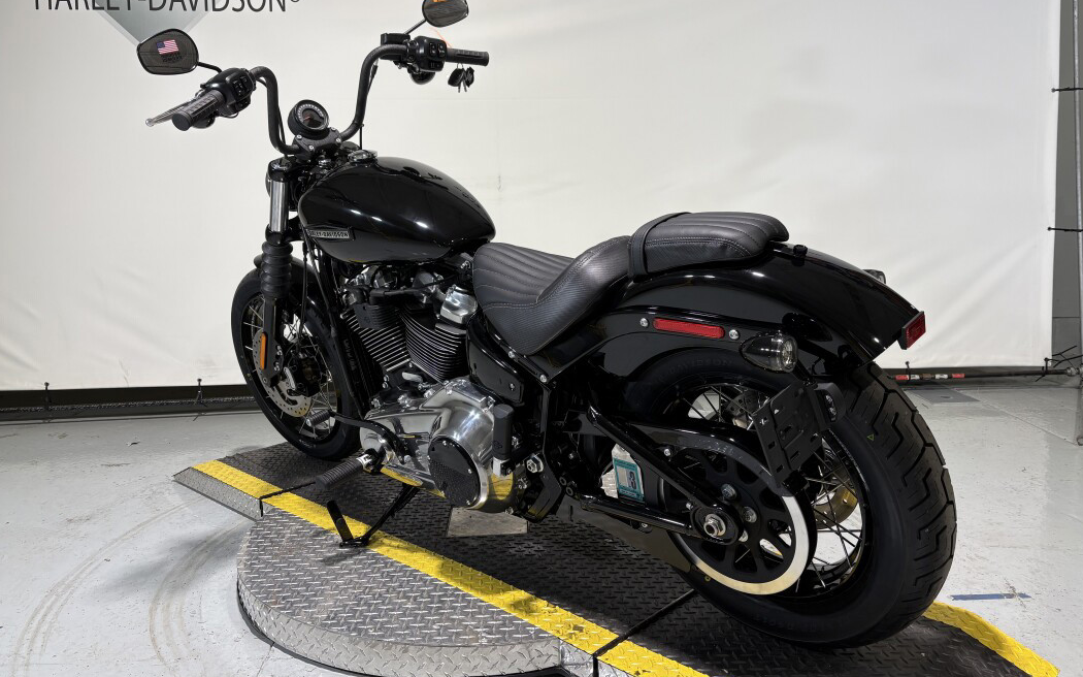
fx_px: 826
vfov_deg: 44.3
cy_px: 275
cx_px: 542
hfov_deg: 66.5
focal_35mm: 28
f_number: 1.6
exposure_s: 1/120
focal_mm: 5.96
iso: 40
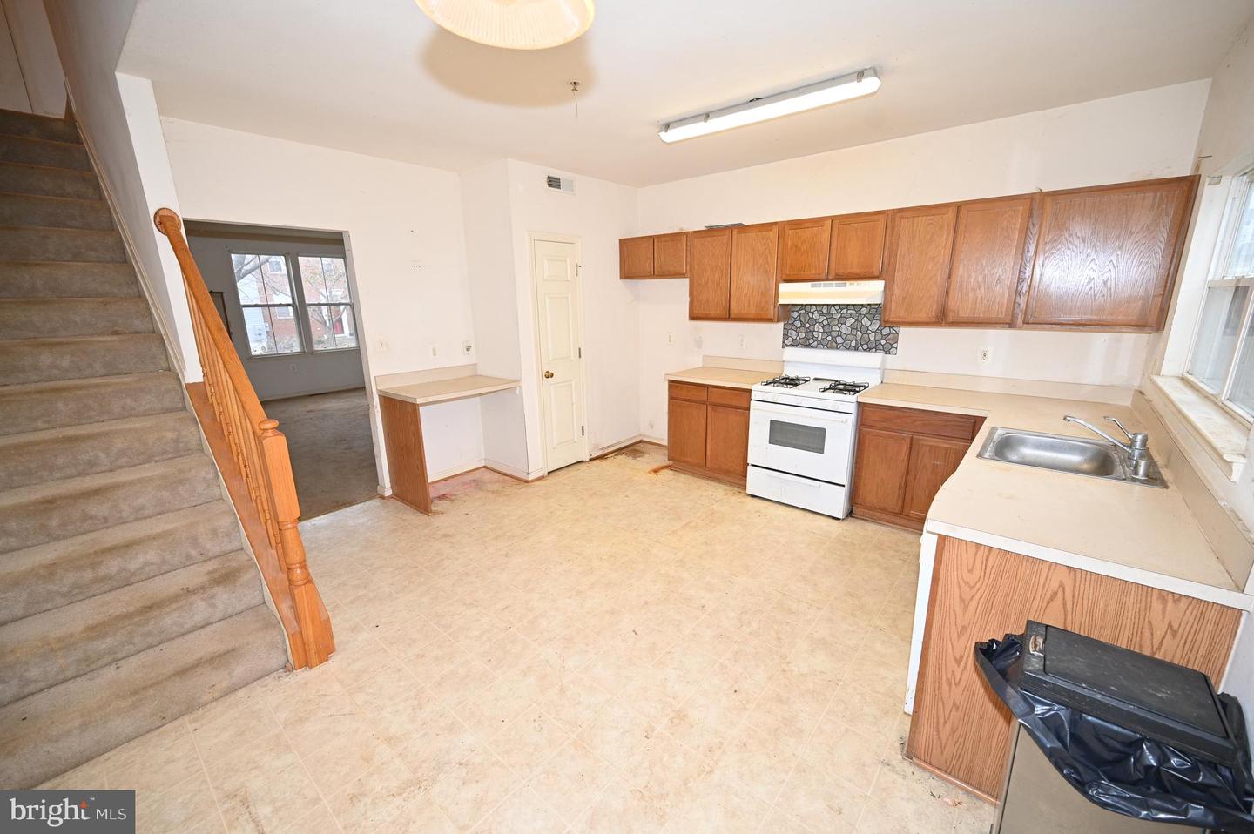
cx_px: 627
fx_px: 487
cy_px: 417
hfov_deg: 104.3
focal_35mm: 14
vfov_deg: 81.1
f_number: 4
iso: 400
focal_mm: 14
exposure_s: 1/100
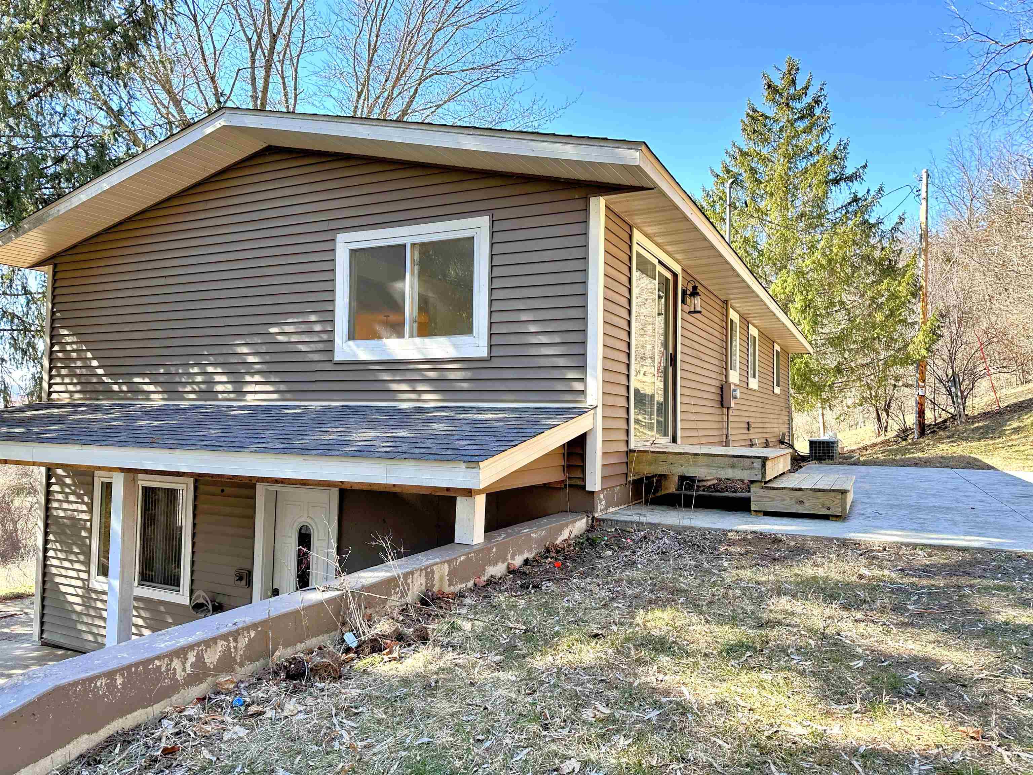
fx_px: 716
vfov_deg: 56.8
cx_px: 516
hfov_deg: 71.6
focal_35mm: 24
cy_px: 388
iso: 80
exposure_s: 1/574
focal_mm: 6.86
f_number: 1.78
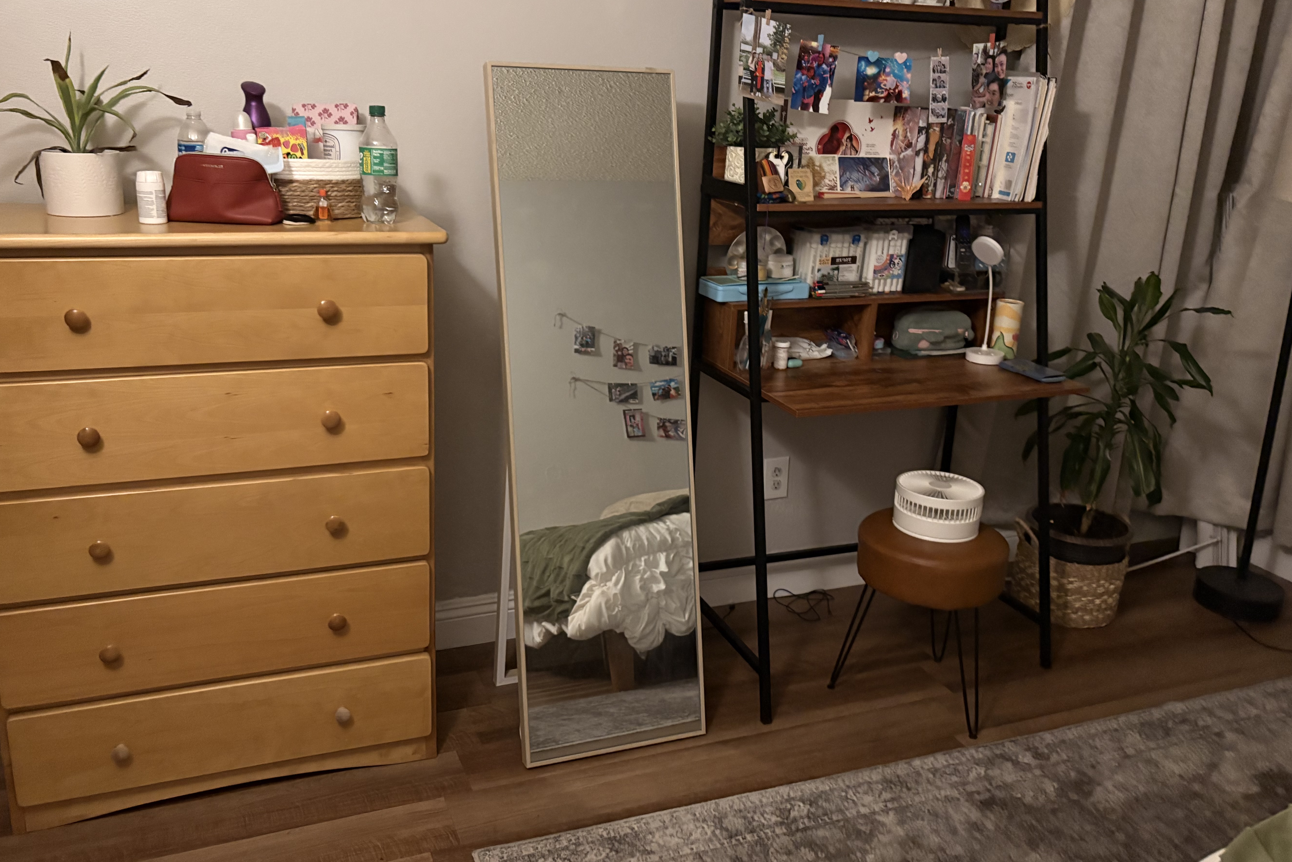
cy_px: 389
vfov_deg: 44.9
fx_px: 1041
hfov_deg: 63.6
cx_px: 609
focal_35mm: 29
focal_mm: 5.96
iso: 800
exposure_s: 1/30
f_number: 1.6
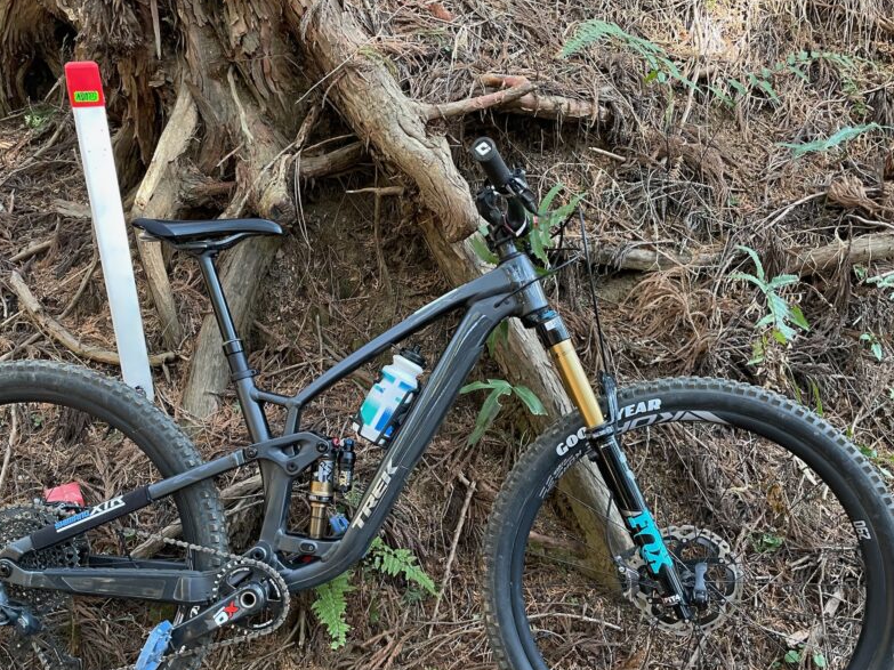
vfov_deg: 41.7
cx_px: 402
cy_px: 388
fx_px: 878
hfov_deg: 53.9
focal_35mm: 34
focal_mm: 4.2
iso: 250
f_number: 1.6
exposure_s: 1/60
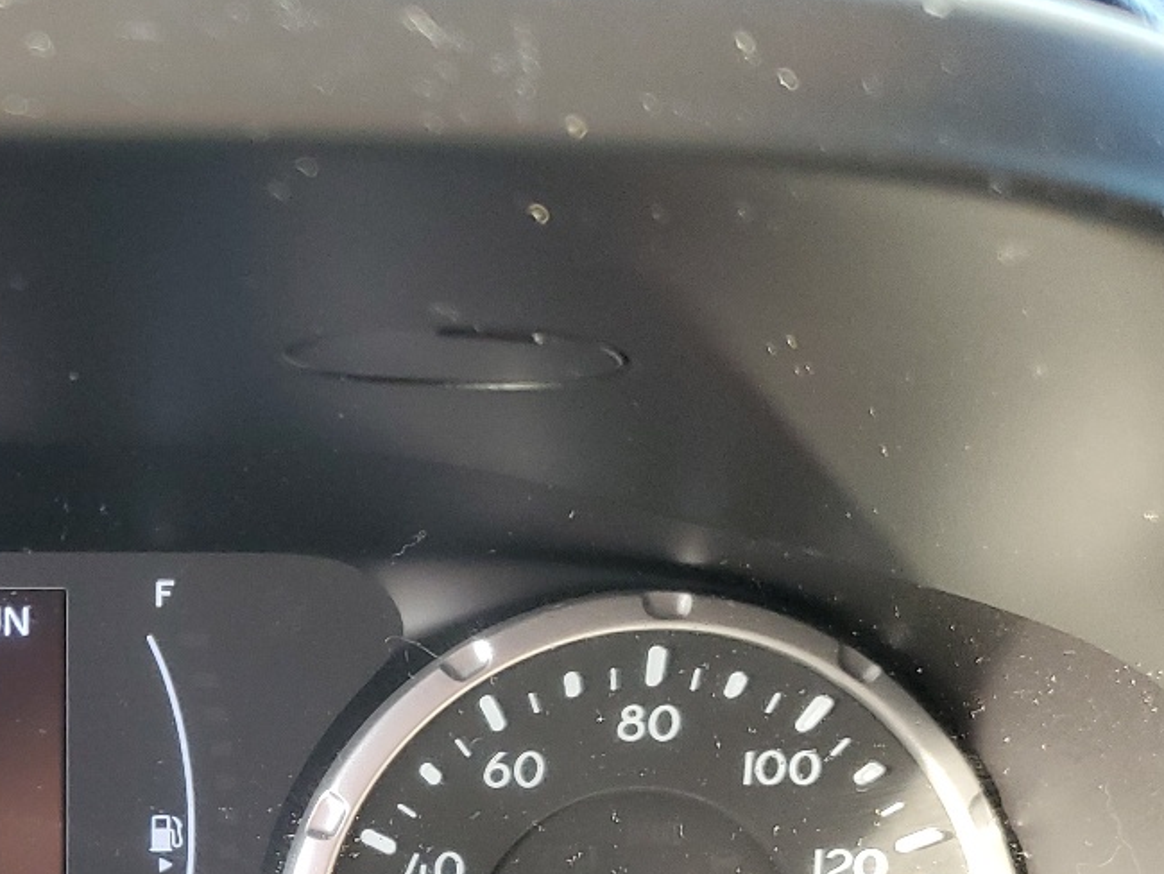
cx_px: -113
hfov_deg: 27.7
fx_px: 2153
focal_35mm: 64
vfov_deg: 22.4
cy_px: 793
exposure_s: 1/120
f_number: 1.5
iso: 97
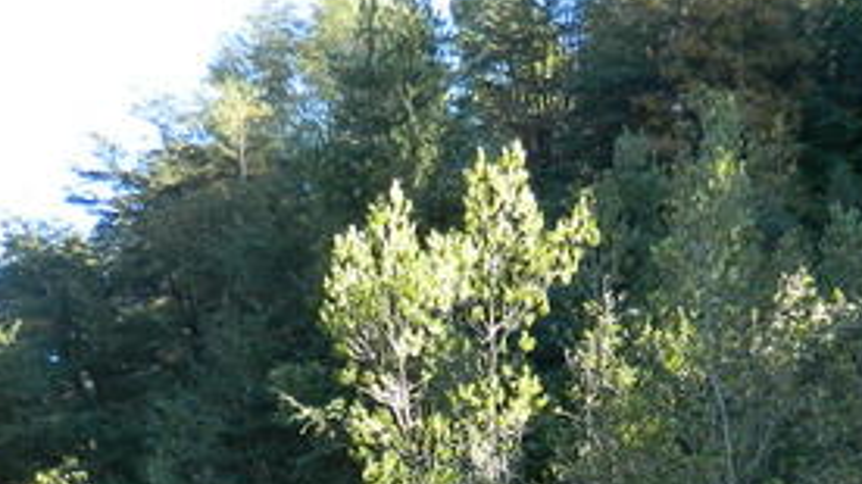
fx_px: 1805
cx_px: 646
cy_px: 787
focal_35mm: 79
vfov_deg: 14.0
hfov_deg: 26.5
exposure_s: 1/60
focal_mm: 4.5
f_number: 3.1
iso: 80
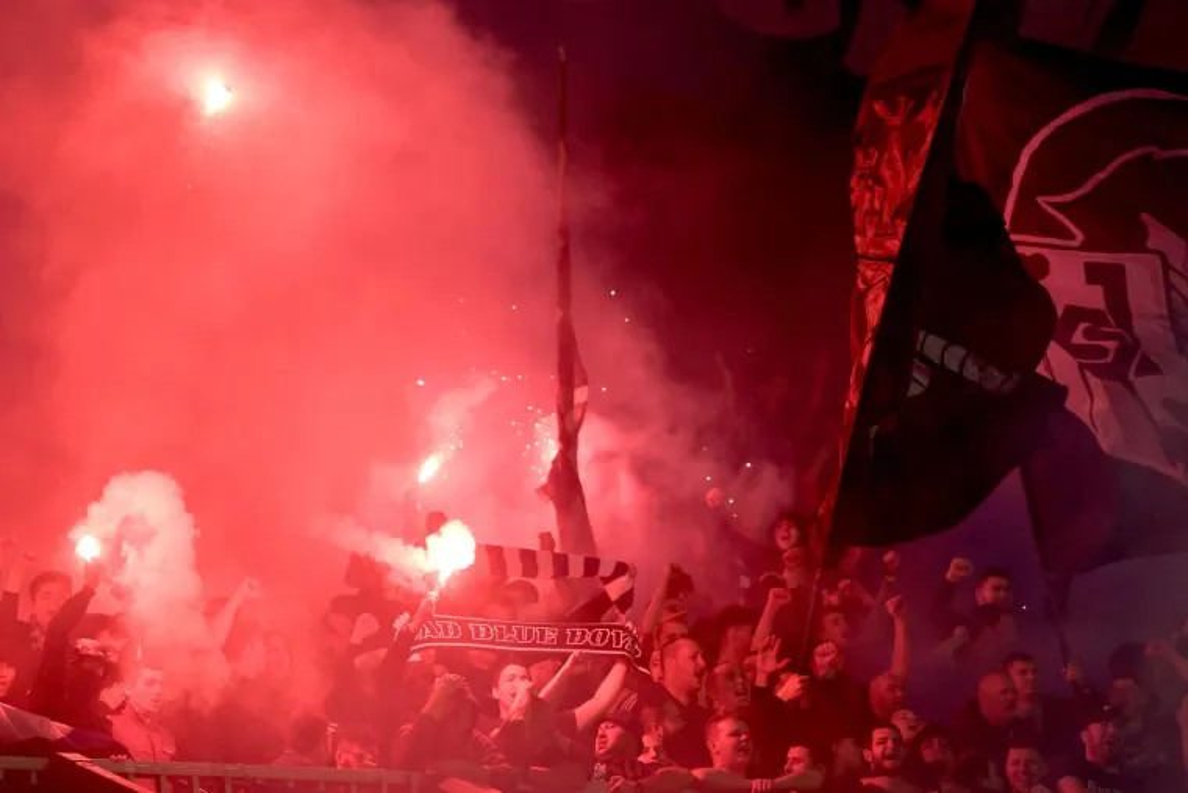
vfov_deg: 7.4
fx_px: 6106
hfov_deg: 11.1
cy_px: 396
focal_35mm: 185
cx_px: 594
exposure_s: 1/2000
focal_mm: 185
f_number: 2.8
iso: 1600
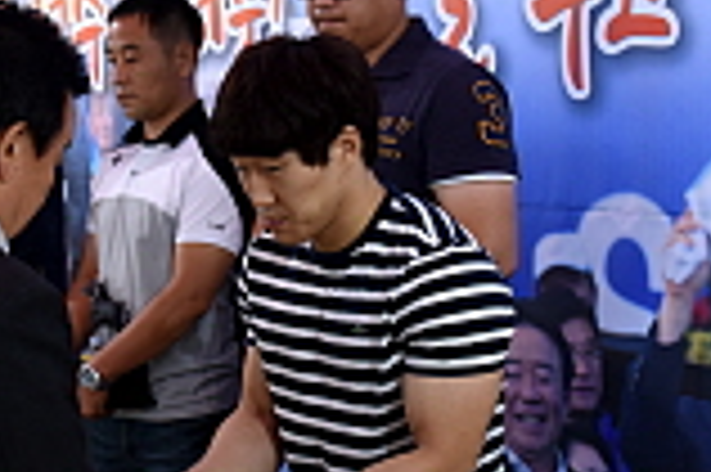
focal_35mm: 92
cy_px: 355
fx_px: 1815
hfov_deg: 22.1
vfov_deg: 14.8
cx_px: 252
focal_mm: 29
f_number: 5.6
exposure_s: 1/80
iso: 800
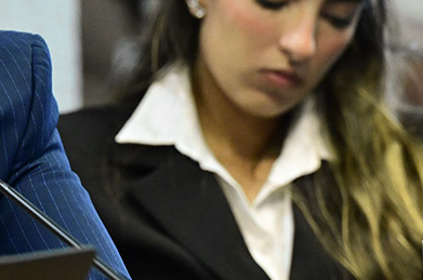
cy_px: 28
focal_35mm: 660
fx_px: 7739
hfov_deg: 3.1
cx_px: -23
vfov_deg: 2.1
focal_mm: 200
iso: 4000
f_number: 4.5
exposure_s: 1/200
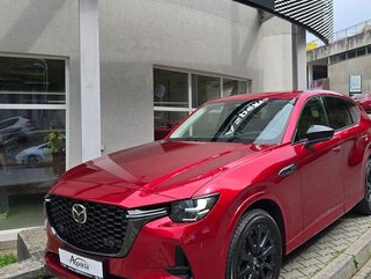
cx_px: 221
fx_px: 375
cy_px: 119
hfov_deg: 52.3
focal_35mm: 35
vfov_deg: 40.6
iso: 12
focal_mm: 6.3
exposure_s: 1/323
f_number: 1.7
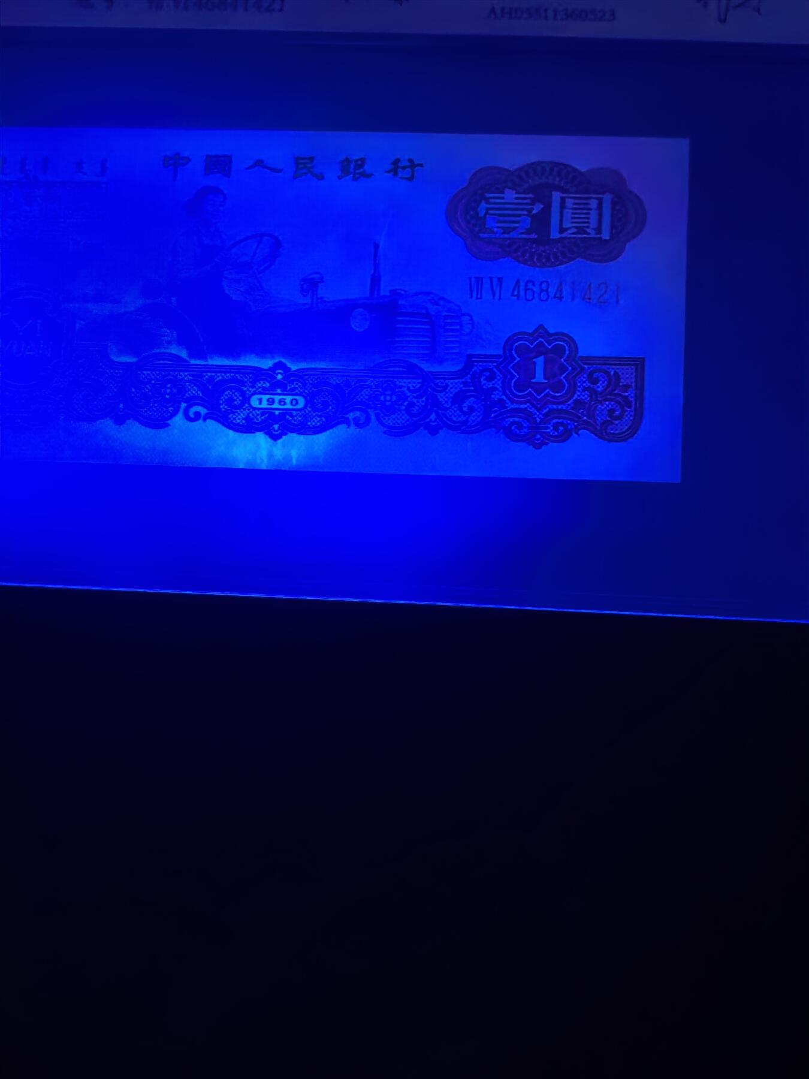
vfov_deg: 39.7
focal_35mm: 48
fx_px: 1496
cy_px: 540
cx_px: 404
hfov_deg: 30.3
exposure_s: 1/62.6
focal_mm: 6.98
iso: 500
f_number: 2
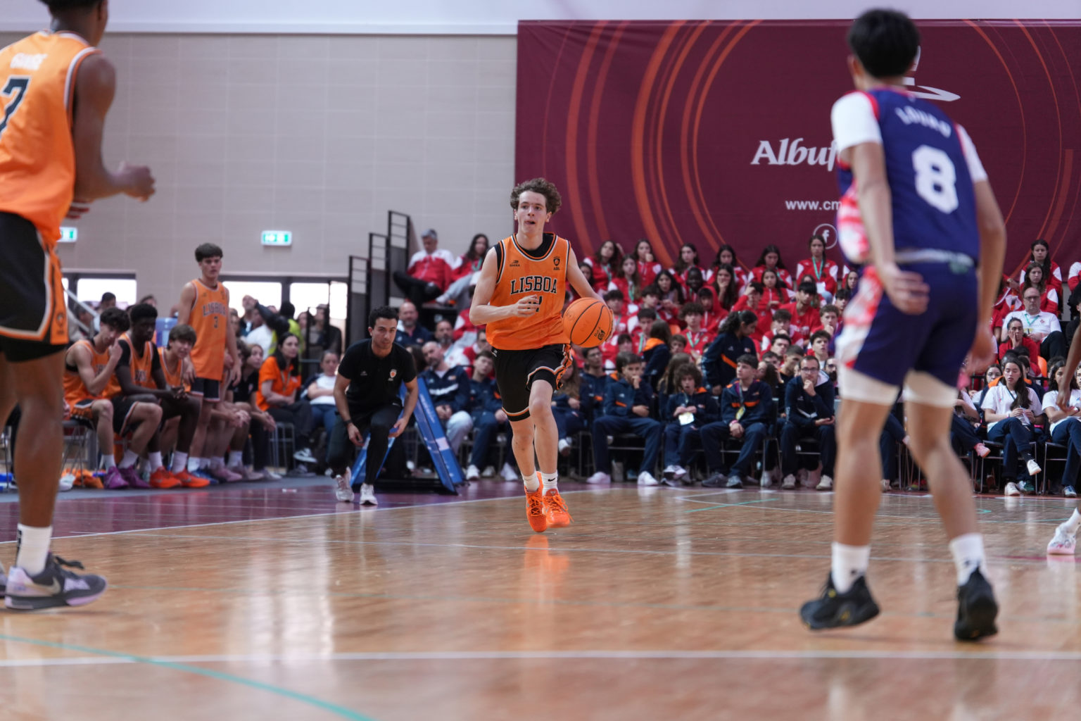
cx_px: 540
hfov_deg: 16.9
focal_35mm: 121
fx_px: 3633
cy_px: 360
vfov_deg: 11.3
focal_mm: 121
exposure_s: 1/1000
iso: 2000
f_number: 2.8
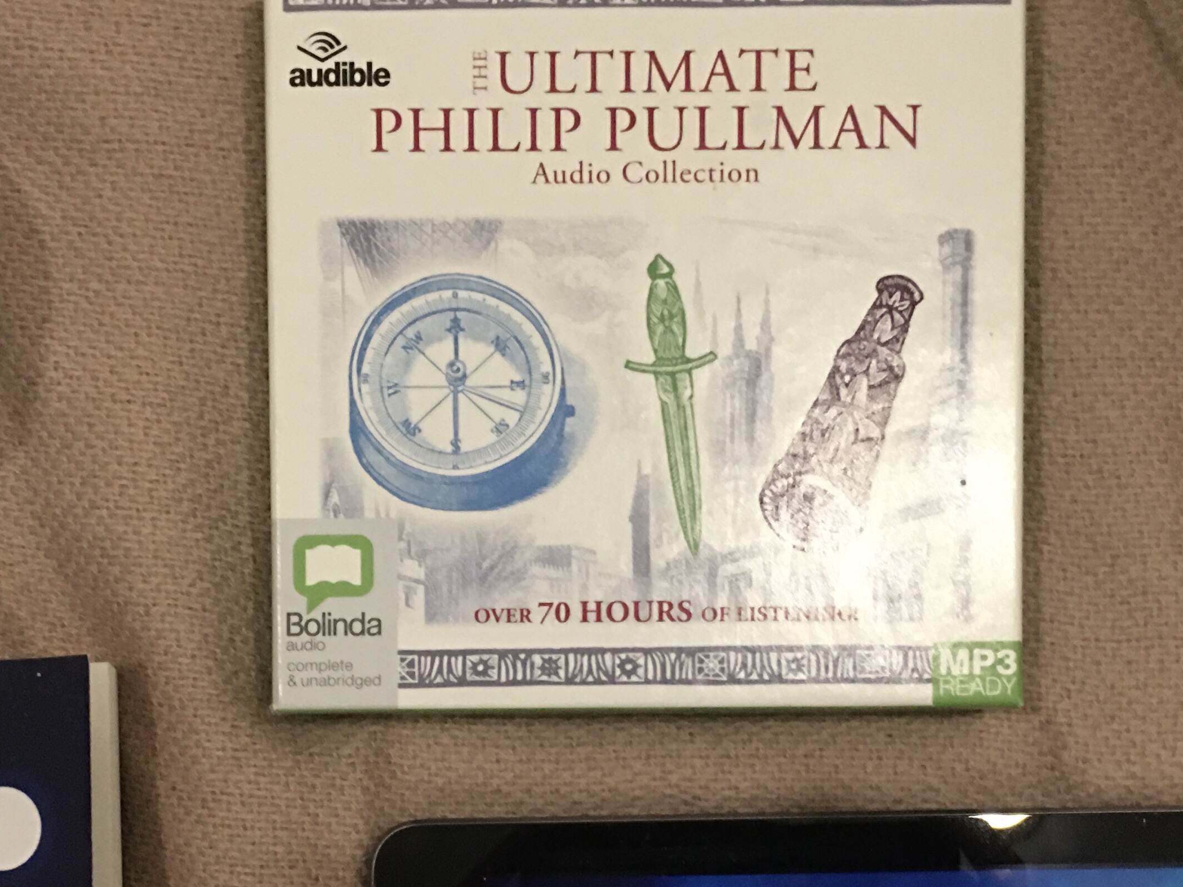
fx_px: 1879
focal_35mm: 55
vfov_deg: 25.9
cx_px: 520
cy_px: 752
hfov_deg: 34.9
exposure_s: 1/8
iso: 125
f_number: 2.2
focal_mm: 4.15
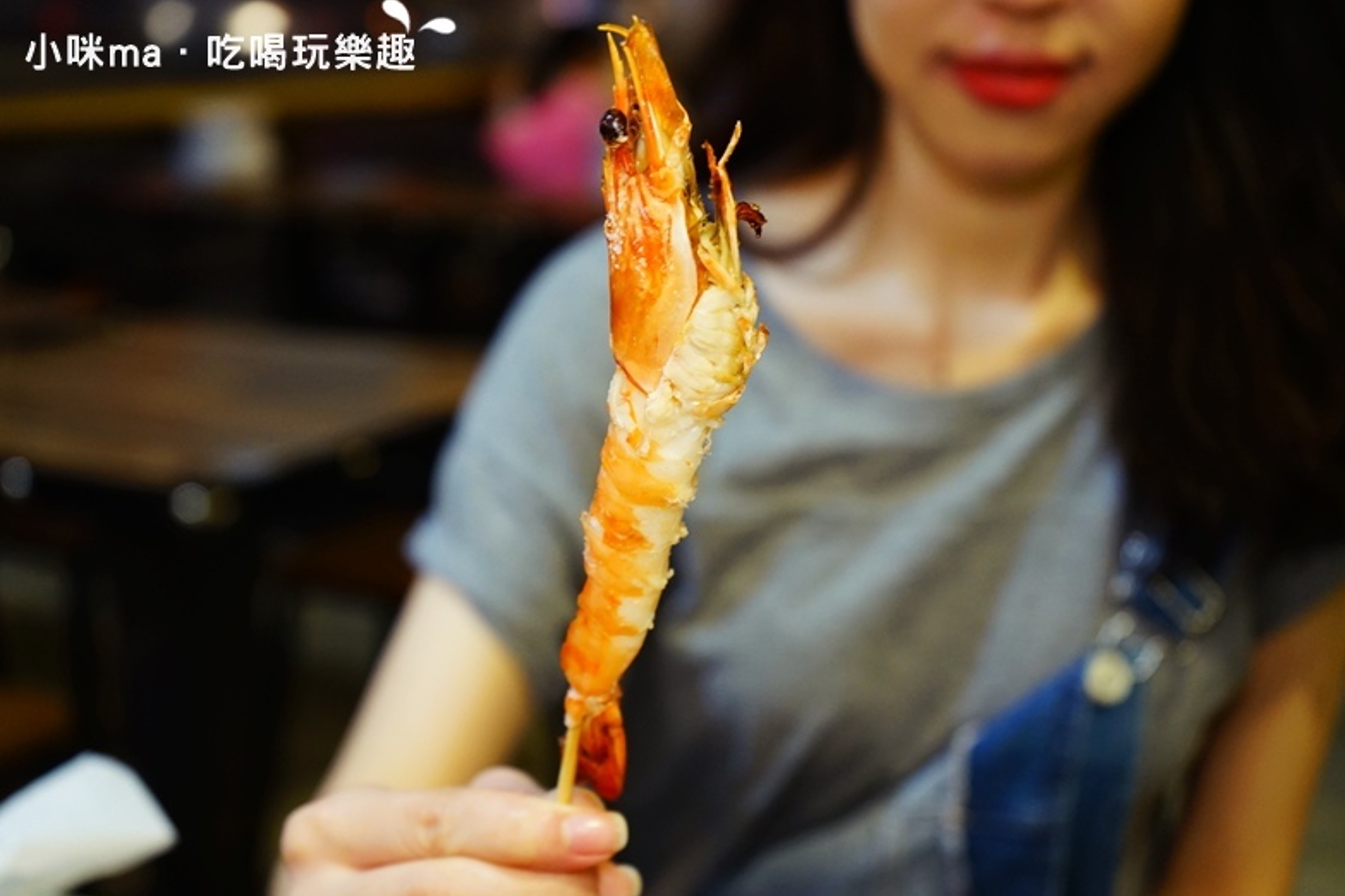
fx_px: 1793
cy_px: 444
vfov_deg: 28.1
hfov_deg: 41.1
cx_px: 660
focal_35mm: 48
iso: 1600
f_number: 4.5
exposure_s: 1/60
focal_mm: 47
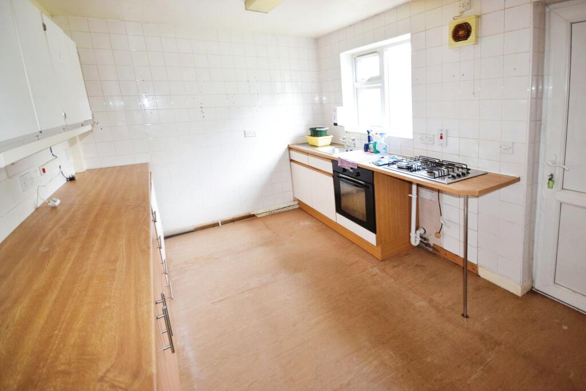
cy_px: 196
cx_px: 293
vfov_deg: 77.3
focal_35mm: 15
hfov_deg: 100.4
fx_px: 244
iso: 800
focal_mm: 10
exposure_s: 1/100
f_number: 5
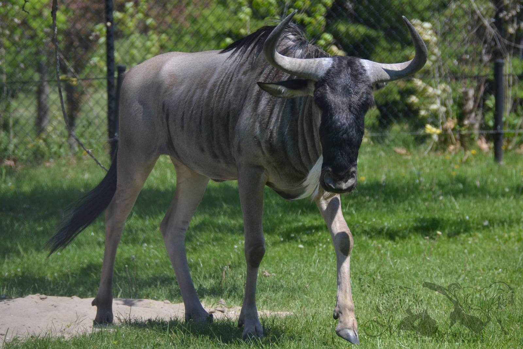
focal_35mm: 292
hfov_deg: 7.0
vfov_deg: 4.7
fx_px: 4249
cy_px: 174
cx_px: 262
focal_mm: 195
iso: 400
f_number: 5.6
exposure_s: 1/1250
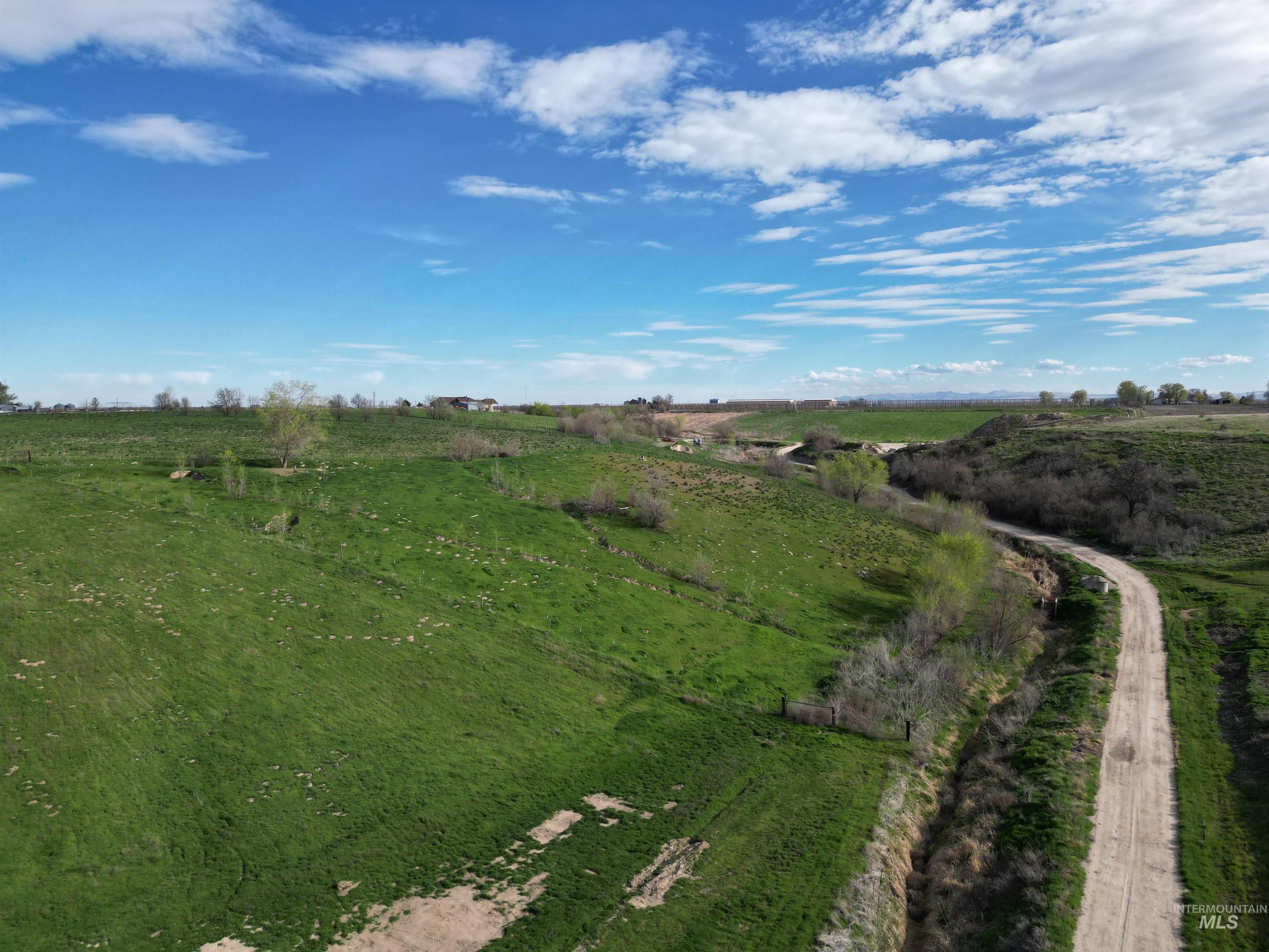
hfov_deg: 71.6
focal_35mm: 24
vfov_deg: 56.8
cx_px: 634
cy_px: 476
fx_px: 880
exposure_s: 1/2500
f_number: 1.7
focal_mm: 6.72
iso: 110
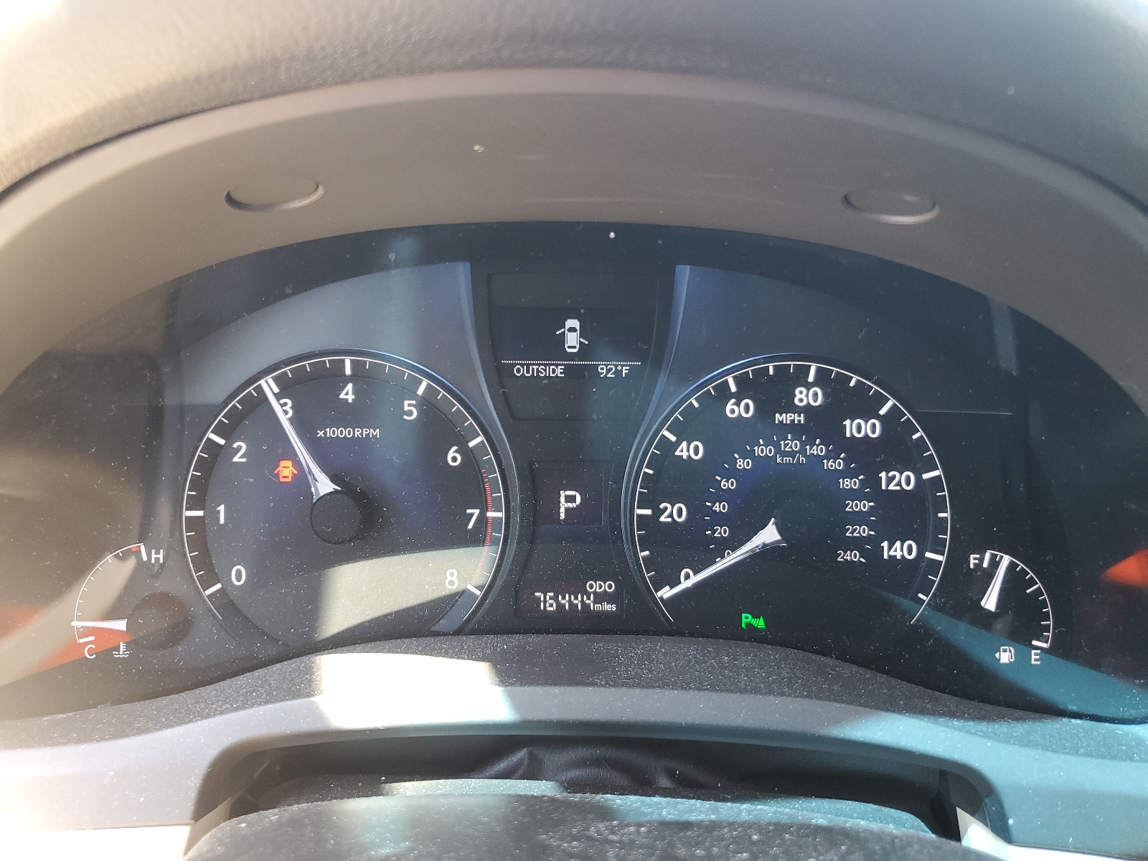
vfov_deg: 53.1
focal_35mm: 26
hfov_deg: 67.3
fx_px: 862
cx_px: 574
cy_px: 430
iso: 85
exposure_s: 1/60.2
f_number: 1.5
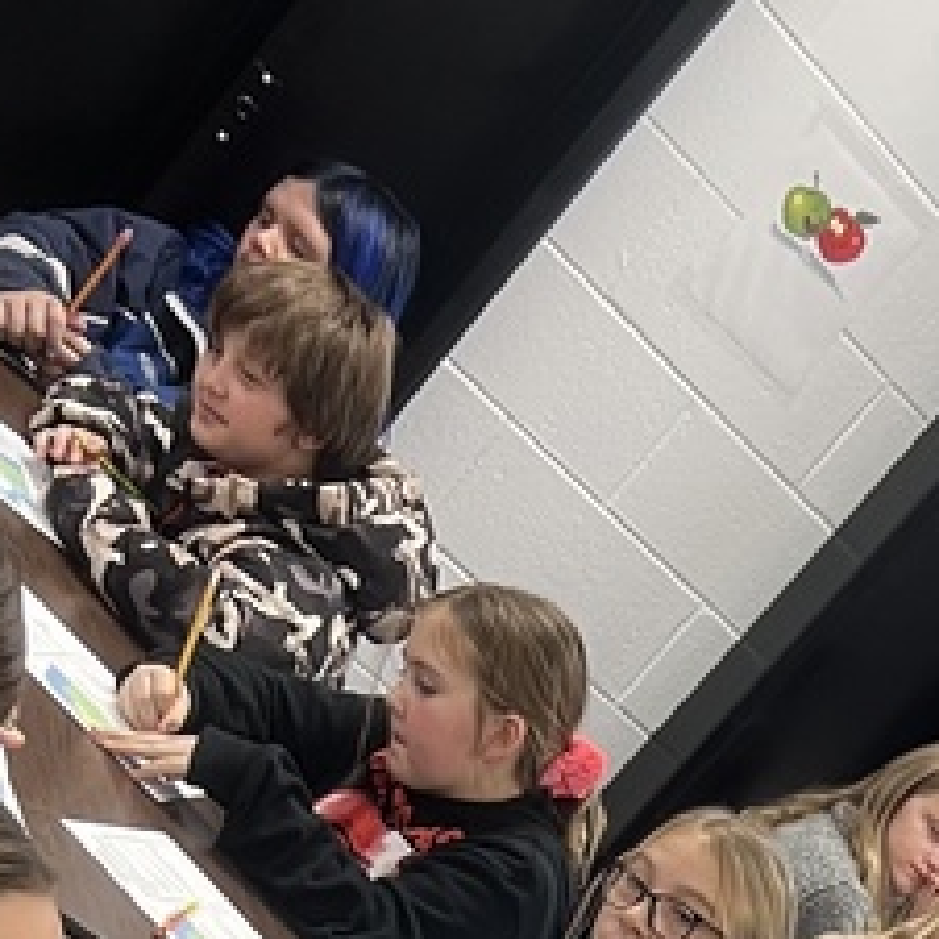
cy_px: 2028
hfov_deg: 16.4
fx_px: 3192
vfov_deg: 13.6
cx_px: 951
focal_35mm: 104
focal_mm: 5.7
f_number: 1.5
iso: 100
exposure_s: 1/60
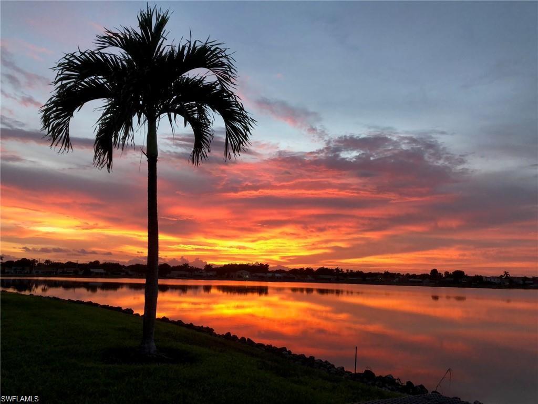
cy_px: 202
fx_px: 435
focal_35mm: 28
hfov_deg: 63.4
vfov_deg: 49.7
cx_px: 269
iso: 125
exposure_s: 1/120
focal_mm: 3.99
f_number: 1.8
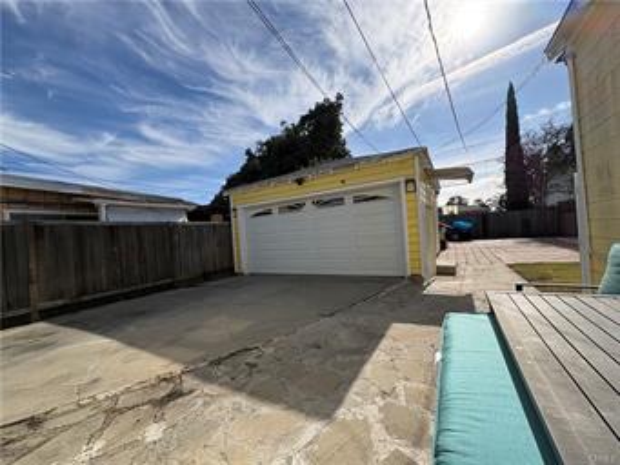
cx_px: 310
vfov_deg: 85.7
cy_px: 232
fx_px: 251
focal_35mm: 14
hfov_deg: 102.0
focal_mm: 2.22
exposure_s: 1/1832
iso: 50
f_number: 2.2
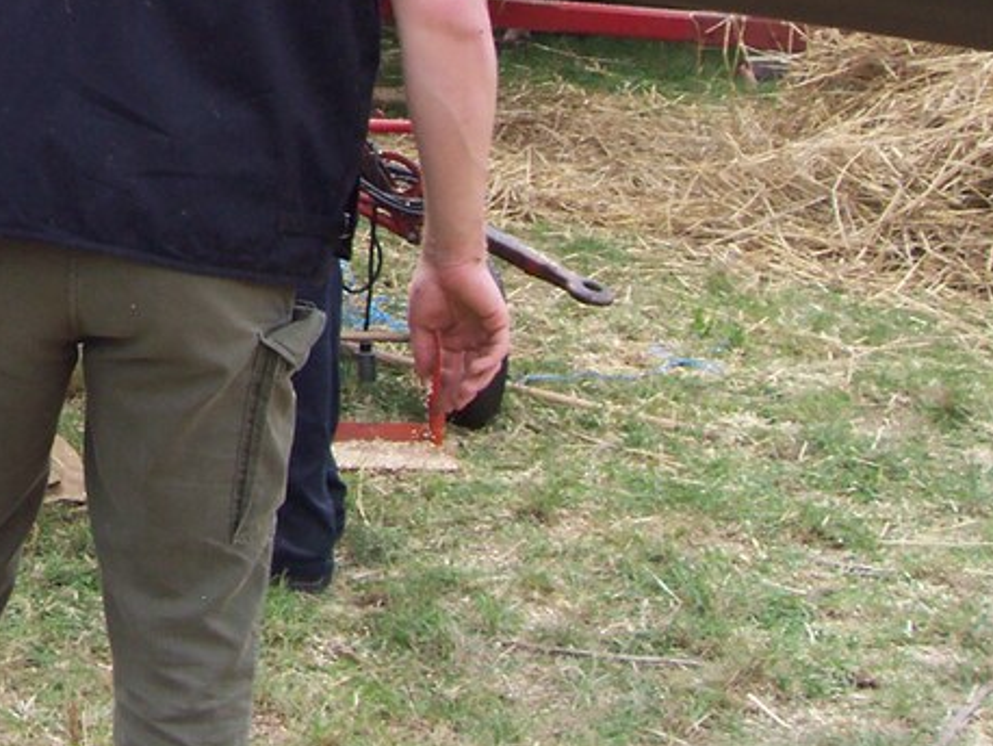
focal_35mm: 89
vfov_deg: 15.8
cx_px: -182
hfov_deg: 20.6
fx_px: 2554
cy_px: -197
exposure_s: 1/564
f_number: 2.7
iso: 80
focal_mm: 5.6
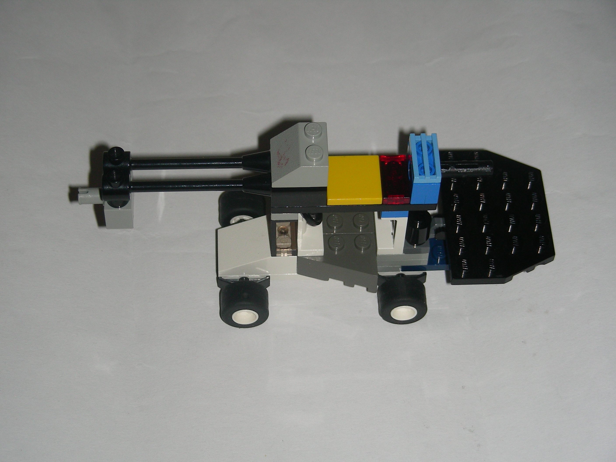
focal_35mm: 87
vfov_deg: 17.0
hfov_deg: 22.5
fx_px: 1548
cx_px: 308
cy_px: 231
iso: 50
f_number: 3.5
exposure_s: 1/120
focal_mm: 14.6
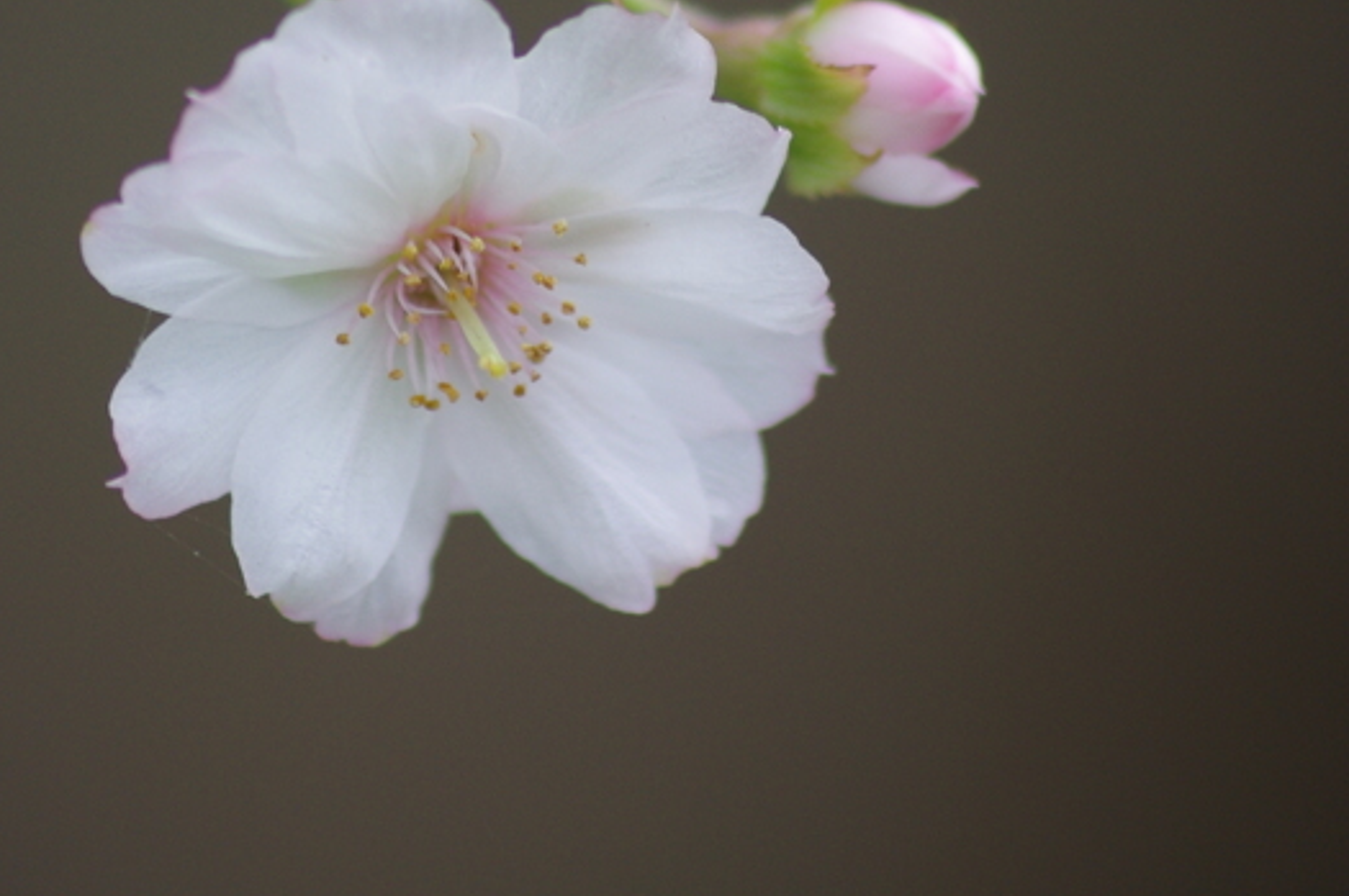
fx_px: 20815
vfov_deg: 2.5
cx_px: 527
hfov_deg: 3.7
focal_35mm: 556
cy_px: 59
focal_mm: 190
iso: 400
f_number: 6.3
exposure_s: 1/250
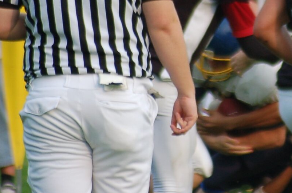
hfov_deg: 1.7
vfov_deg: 1.1
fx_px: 9995
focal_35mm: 1235
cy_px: 46
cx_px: 270
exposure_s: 1/640
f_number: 5.6
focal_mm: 300
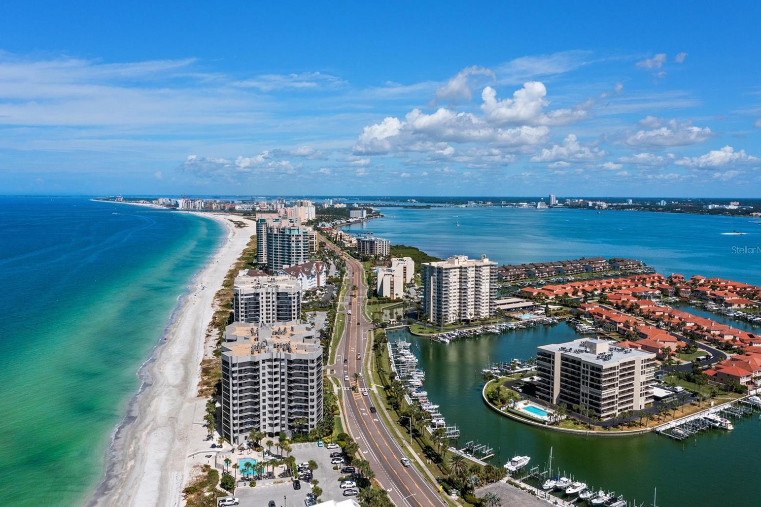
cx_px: 381
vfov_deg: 45.0
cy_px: 250
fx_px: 613
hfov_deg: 63.7
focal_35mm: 29
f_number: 6.3
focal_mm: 10.26
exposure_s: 1/500
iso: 100
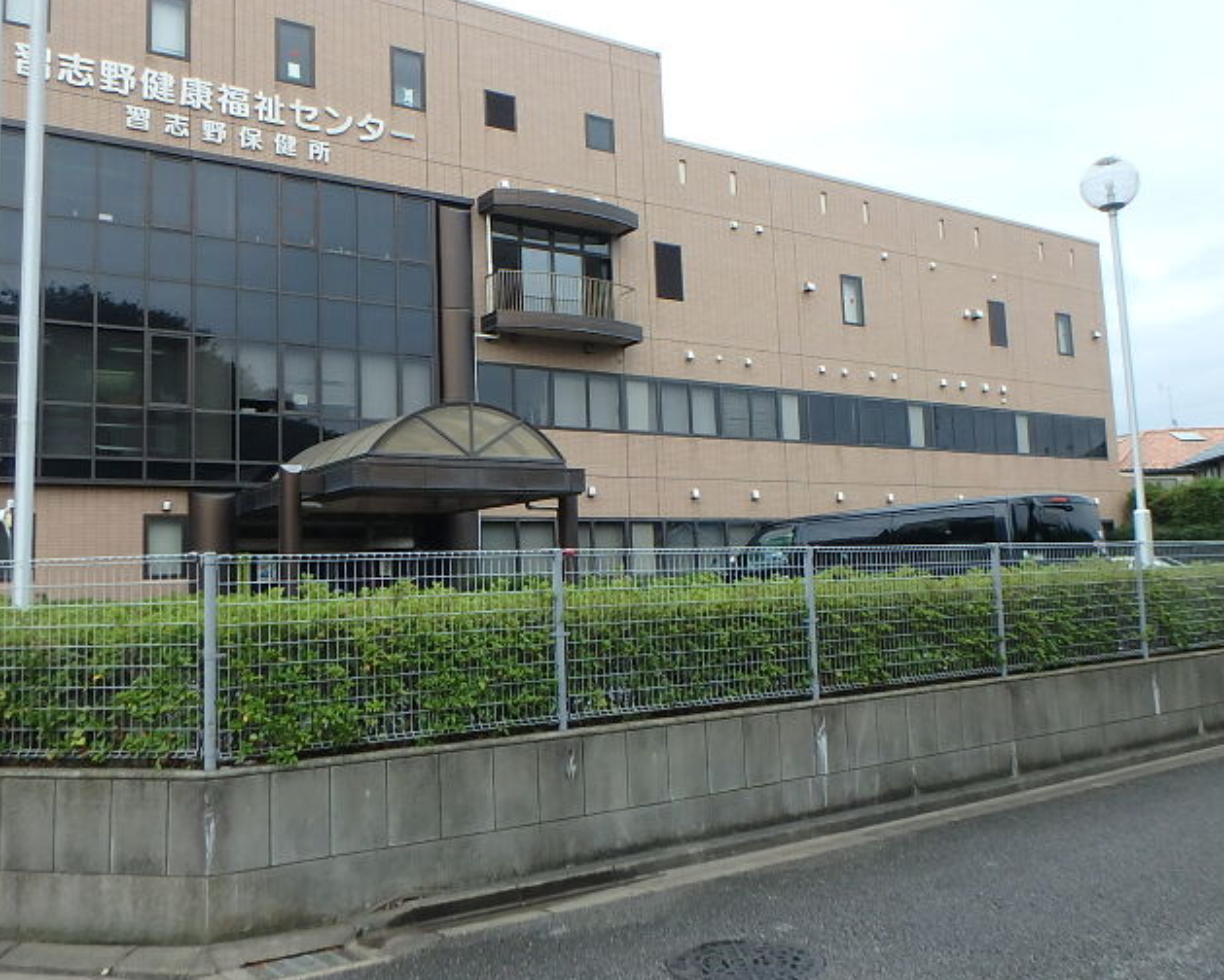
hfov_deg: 57.1
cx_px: 601
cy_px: 486
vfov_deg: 47.2
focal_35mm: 31
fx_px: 1124
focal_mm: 3.7
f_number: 3.5
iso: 125
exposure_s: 1/320
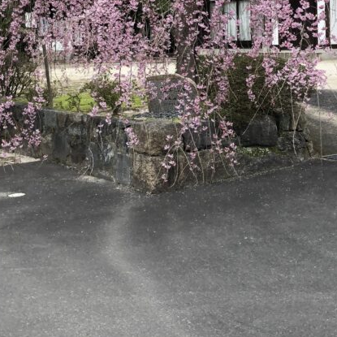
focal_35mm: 61
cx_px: 171
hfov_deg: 28.2
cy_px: 24
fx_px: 672
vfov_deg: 27.0
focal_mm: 3.99
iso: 20
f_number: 1.8
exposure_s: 1/216
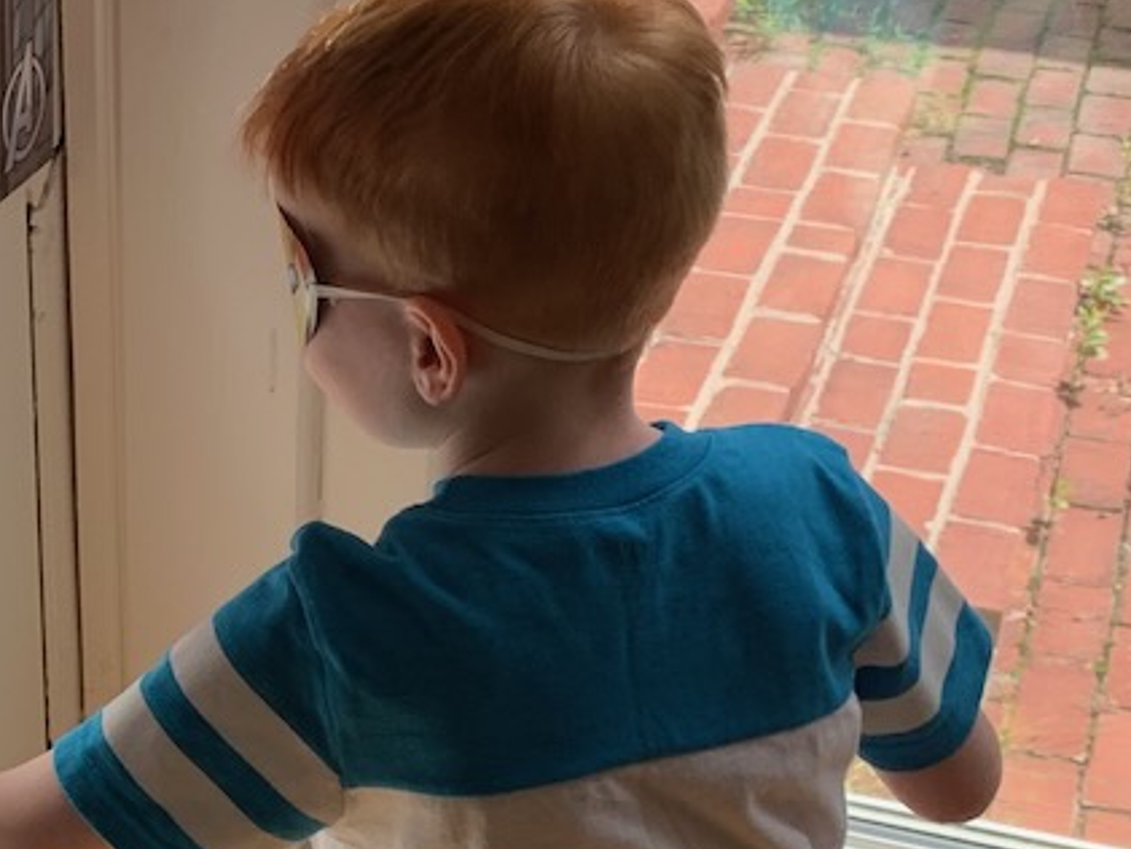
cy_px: 543
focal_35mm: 79
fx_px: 2582
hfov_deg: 24.2
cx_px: 167
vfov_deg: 18.6
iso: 25
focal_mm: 4.25
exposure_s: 1/631
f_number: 1.8
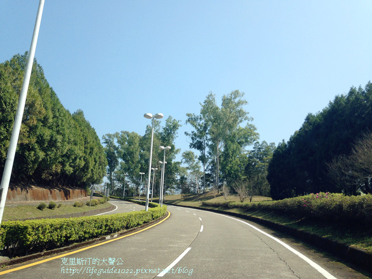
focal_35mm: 33
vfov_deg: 42.9
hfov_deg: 55.4
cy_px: 140
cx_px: 186
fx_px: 355
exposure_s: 1/430
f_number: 2.4
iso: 50
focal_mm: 4.13
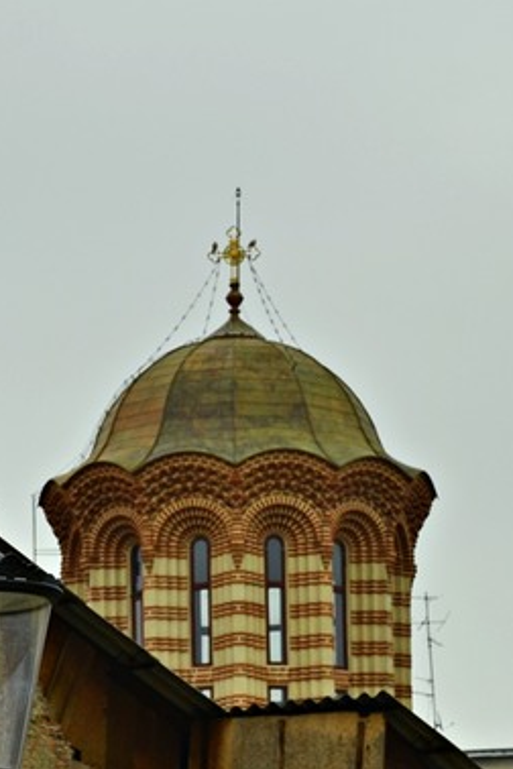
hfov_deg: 5.8
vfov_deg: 8.6
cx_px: 218
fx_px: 5088
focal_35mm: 238
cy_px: 534
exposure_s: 1/125
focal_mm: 75
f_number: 8
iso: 100
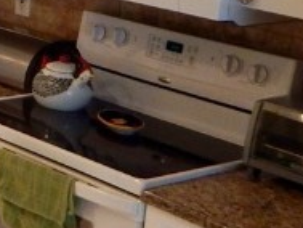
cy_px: -24
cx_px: -353
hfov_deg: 13.5
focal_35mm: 119
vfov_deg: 12.3
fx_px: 1042
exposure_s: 1/30
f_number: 3
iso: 200
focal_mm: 4
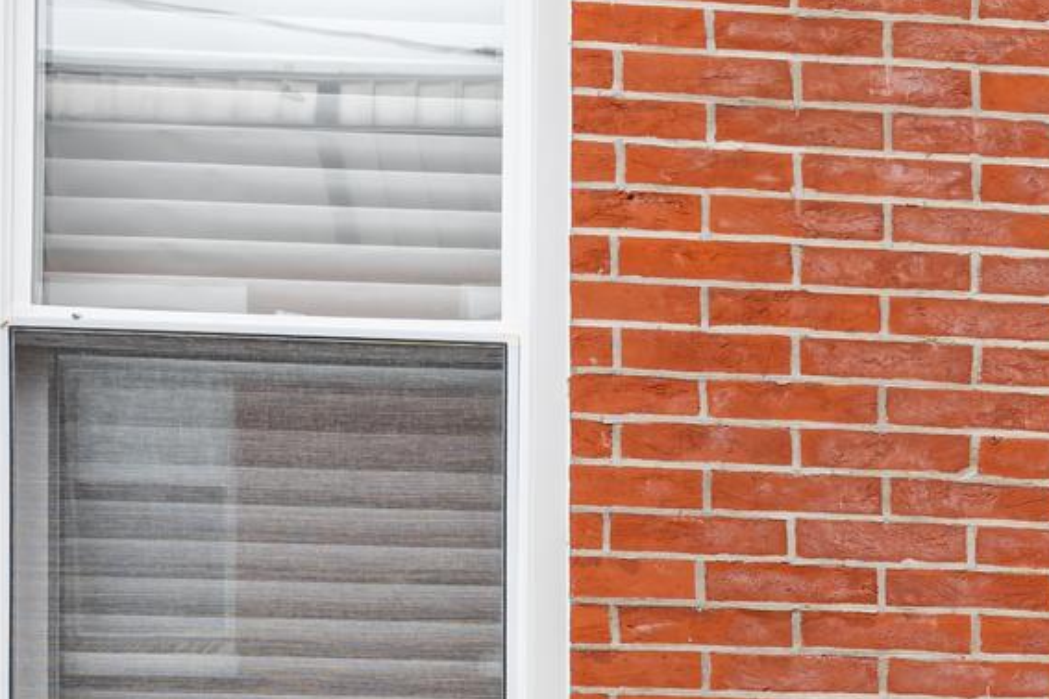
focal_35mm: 67
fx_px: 1946
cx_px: 1278
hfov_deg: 26.6
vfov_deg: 19.8
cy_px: 691
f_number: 8
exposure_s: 1/5
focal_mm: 18.5
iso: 100
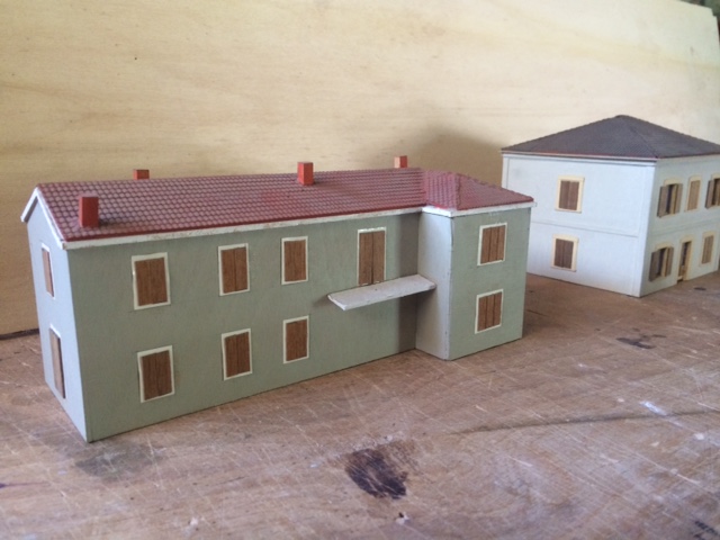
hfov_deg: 61.7
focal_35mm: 29
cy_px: 270
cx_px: 360
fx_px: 603
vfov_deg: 48.2
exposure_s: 1/30
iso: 160
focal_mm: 4.15
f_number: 2.2
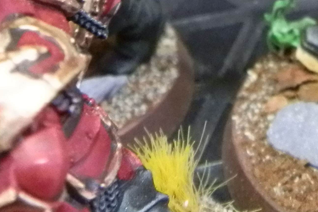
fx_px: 857
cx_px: 284
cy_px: -145
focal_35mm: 97
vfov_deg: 13.0
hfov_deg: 20.6
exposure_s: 1/50
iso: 400
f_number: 3.1
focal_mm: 5
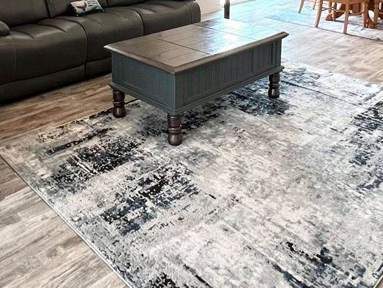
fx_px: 421
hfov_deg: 48.9
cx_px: 170
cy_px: -15
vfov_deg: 33.7
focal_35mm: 38
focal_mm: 1.57
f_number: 1.8
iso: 80
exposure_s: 1/120
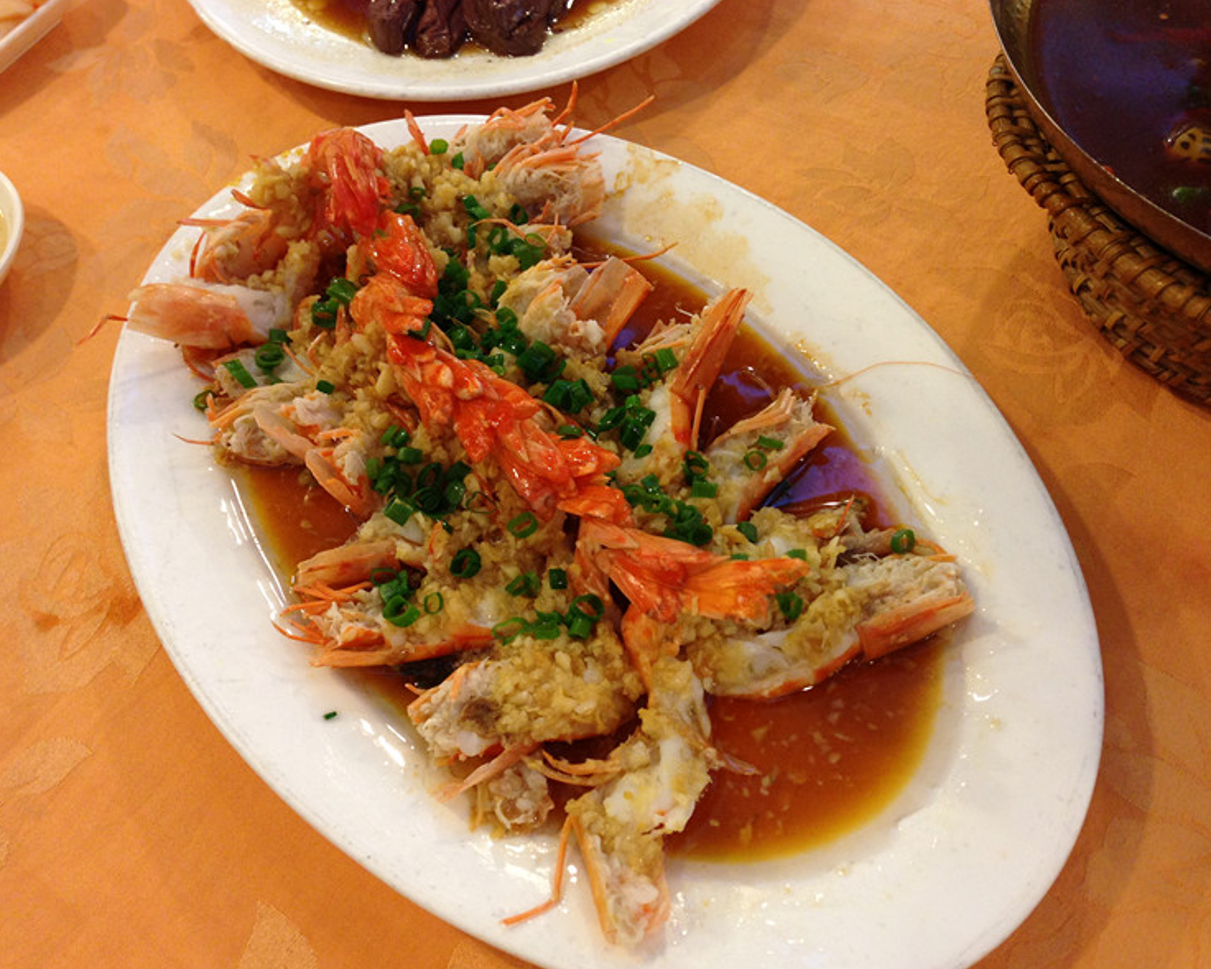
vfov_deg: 42.2
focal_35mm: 35
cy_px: 490
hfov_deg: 51.5
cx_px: 556
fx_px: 1255
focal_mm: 4.13
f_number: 2.4
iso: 100
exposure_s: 1/20
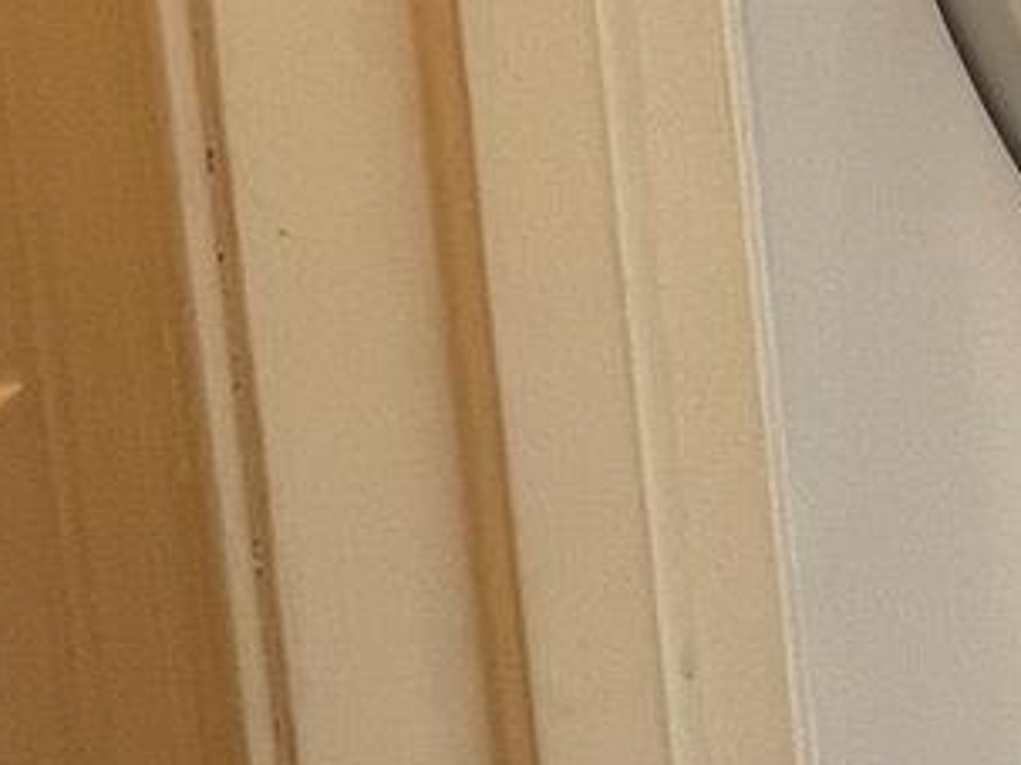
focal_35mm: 88
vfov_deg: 16.7
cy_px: 590
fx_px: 2595
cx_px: 1358
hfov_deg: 20.2
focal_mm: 1.57
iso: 125
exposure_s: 1/60
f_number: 1.8
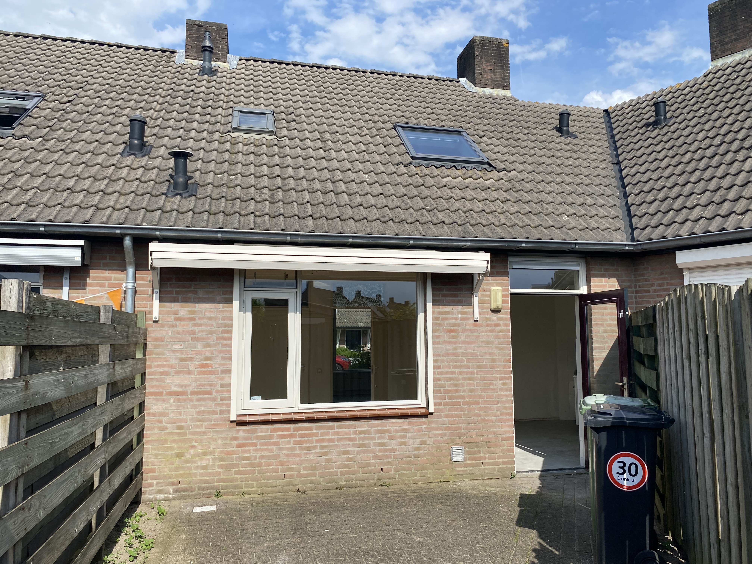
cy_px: 282
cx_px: 376
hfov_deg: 67.3
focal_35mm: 26
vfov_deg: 53.1
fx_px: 565
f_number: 1.8
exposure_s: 1/2817
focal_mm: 4.25
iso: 32
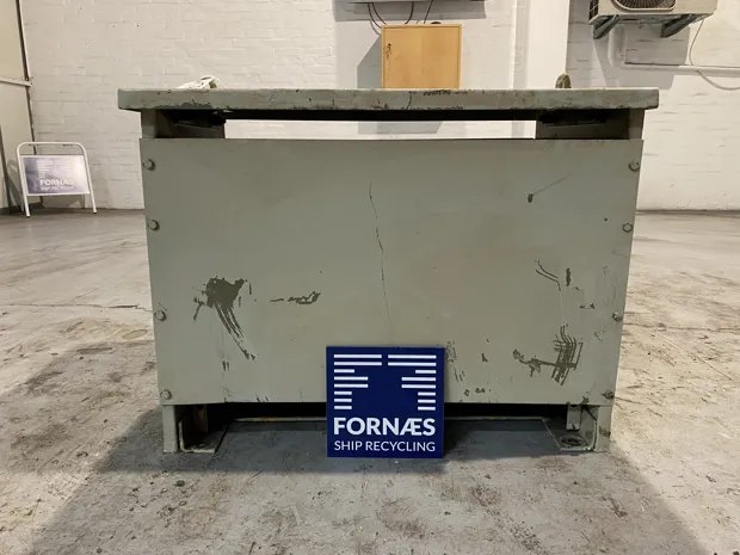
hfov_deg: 67.3
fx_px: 556
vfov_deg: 53.1
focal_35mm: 26
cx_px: 370
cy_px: 278
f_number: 1.8
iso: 250
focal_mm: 4.25
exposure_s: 1/50
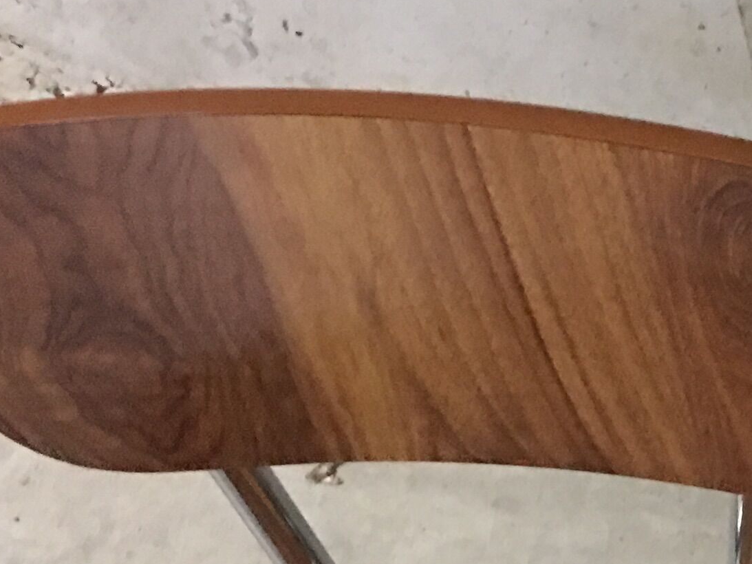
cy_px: 866
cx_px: 1140
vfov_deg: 13.0
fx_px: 2325
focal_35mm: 107
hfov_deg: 16.6
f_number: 2.2
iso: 125
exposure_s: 1/4
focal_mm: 4.15
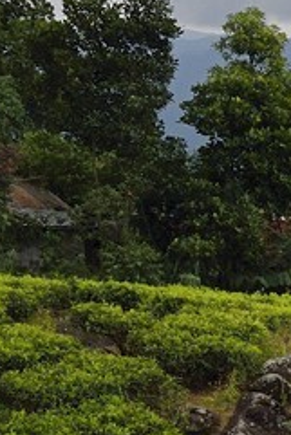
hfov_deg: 4.5
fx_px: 3208
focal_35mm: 265
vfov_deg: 7.7
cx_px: 1394
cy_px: 594
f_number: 11
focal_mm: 40
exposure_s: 1/1000
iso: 800
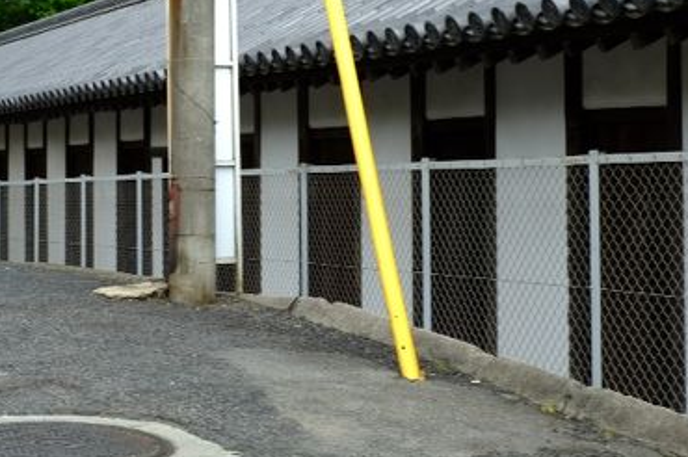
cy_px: 65
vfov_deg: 14.6
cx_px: 268
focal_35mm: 93
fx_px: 1776
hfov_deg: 21.9
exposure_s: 1/38
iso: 100
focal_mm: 35
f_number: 11
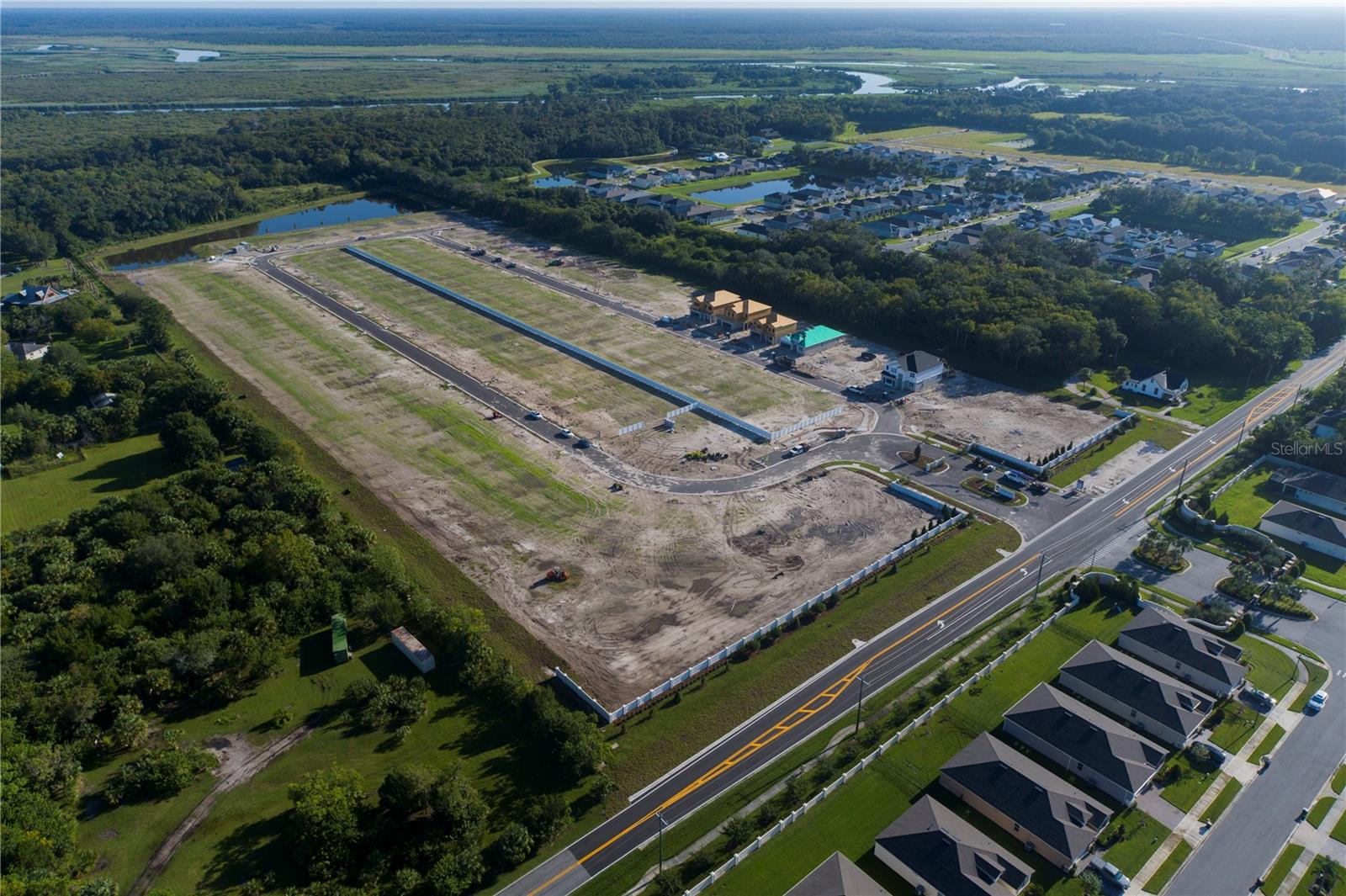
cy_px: 448
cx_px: 673
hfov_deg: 73.8
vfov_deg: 53.1
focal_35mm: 24
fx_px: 897
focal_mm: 8.8
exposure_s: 1/120
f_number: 4
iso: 100
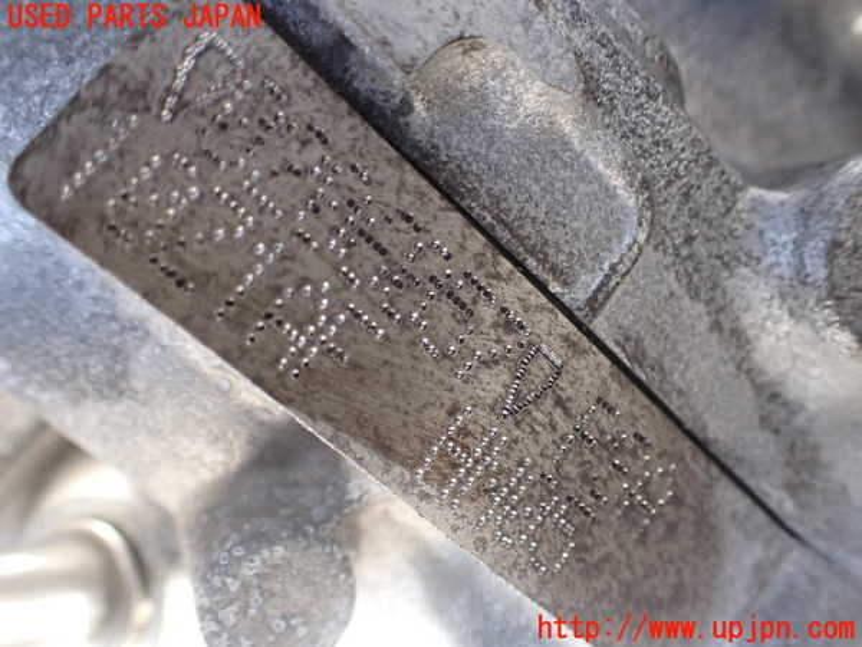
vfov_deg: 46.8
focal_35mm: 30
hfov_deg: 60.0
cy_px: 324
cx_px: 431
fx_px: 747
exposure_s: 1/125
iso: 400
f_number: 2.3
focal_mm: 5.4
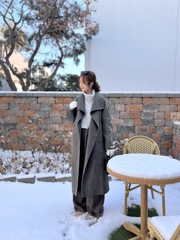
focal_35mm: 26
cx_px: 90
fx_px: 180
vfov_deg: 67.3
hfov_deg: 53.1
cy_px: 120
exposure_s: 1/566
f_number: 1.6
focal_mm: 5.1
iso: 50
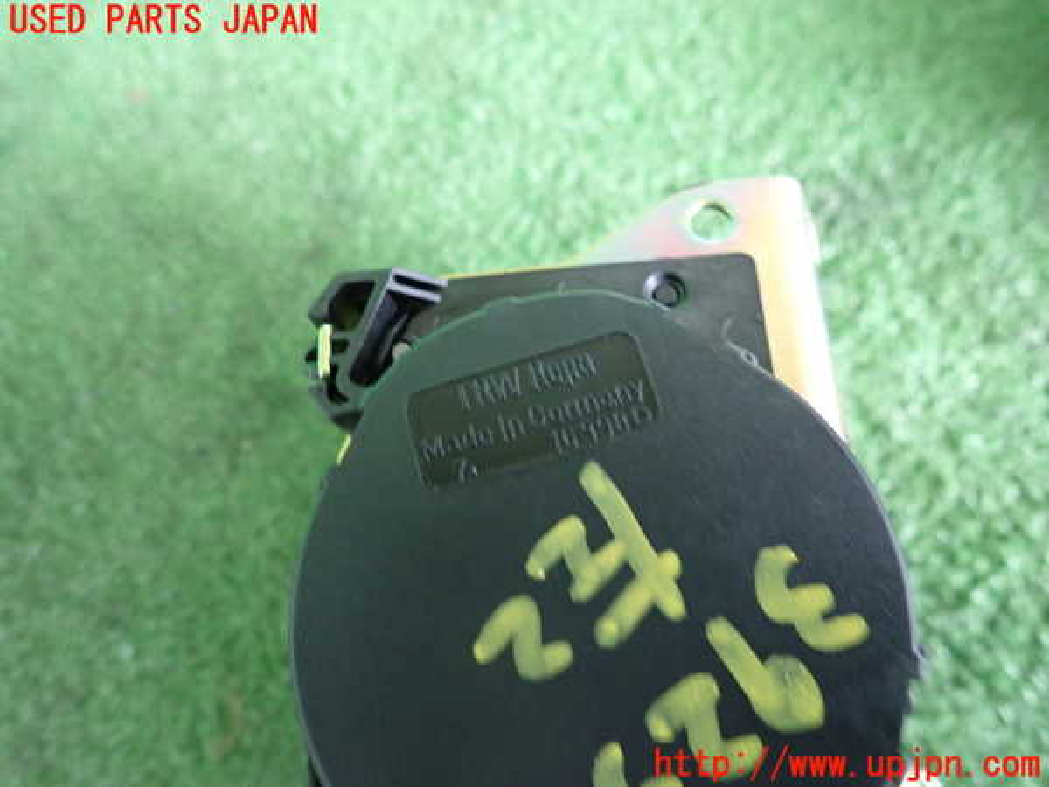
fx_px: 758
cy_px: 394
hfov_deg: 69.4
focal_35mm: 25
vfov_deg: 54.9
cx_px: 524
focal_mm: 4.5
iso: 500
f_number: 2
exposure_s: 1/30
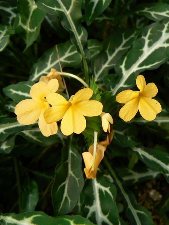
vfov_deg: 37.5
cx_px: 111
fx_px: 332
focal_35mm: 51
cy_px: 116
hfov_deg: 28.4
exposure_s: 1/40
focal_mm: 6
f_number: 2.8
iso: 80
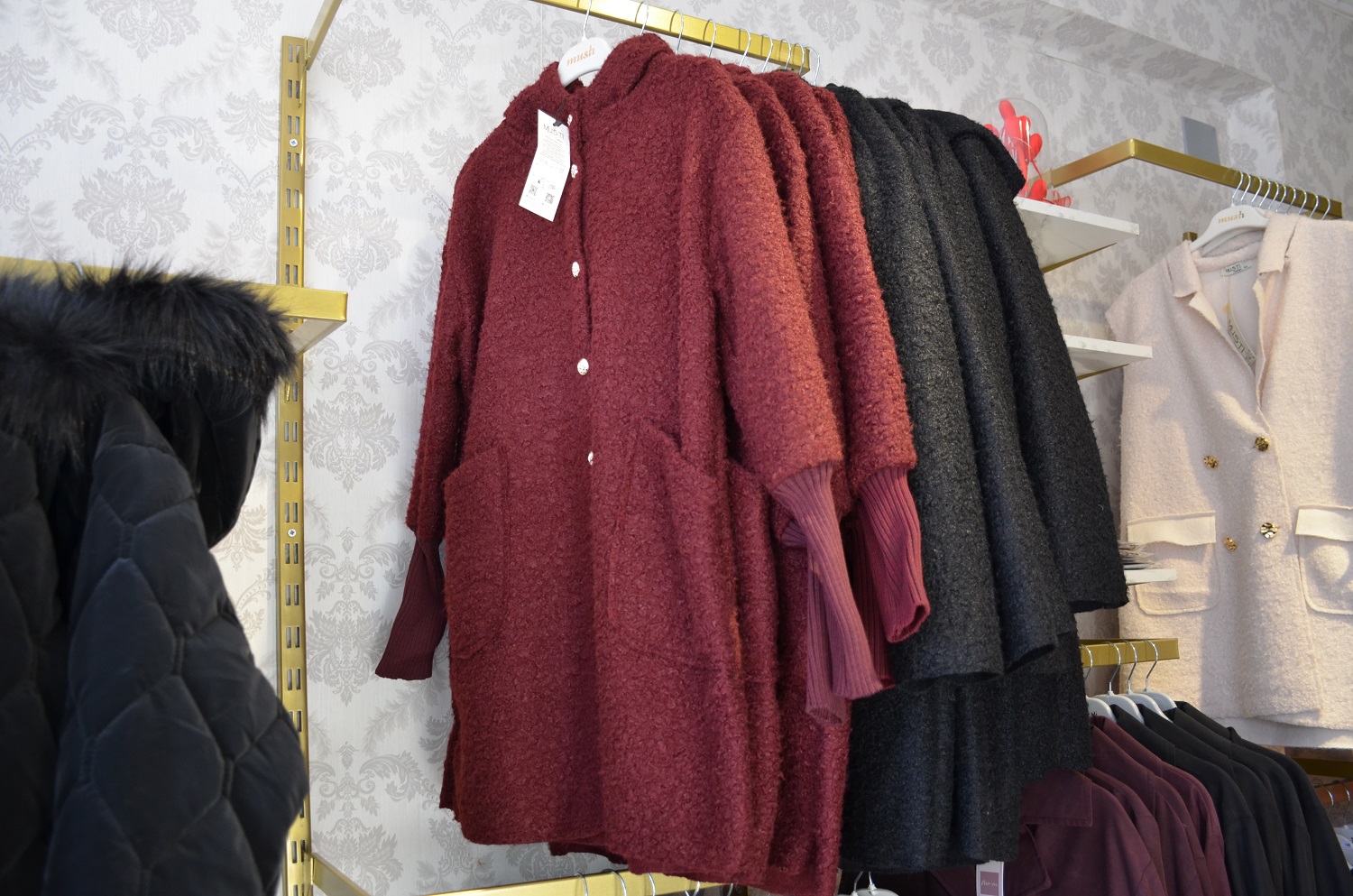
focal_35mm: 30
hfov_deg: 62.0
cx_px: 676
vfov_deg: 43.4
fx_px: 1125
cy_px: 448
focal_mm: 20
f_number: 4
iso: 500
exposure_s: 1/60
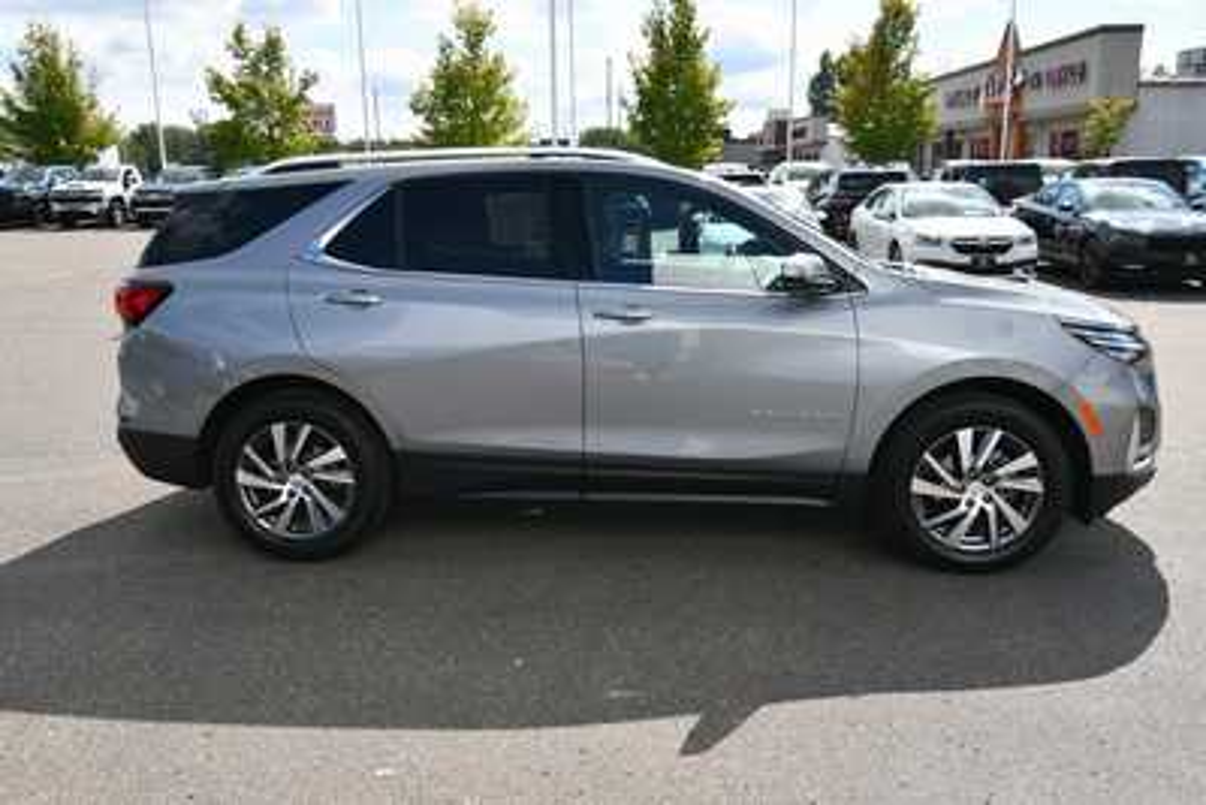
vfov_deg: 43.6
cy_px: 402
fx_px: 1005
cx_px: 603
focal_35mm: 30
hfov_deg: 61.9
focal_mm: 20
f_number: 8
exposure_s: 1/250
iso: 125
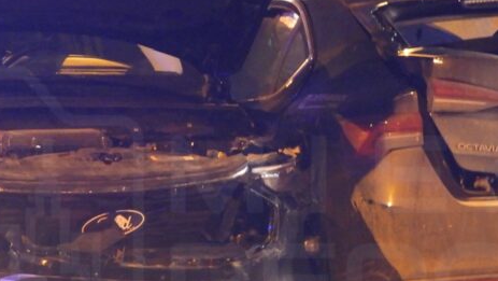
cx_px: 348
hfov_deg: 3.3
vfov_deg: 1.8
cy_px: 128
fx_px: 8746
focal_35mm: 662
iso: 800
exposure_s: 1/2
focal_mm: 49.5
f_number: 4.5
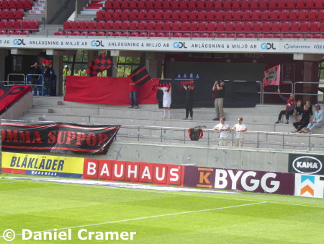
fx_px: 1414
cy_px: 122
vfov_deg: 9.8
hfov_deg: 13.1
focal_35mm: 151
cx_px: 162
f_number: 5.4
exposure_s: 1/125
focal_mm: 27.1
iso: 80
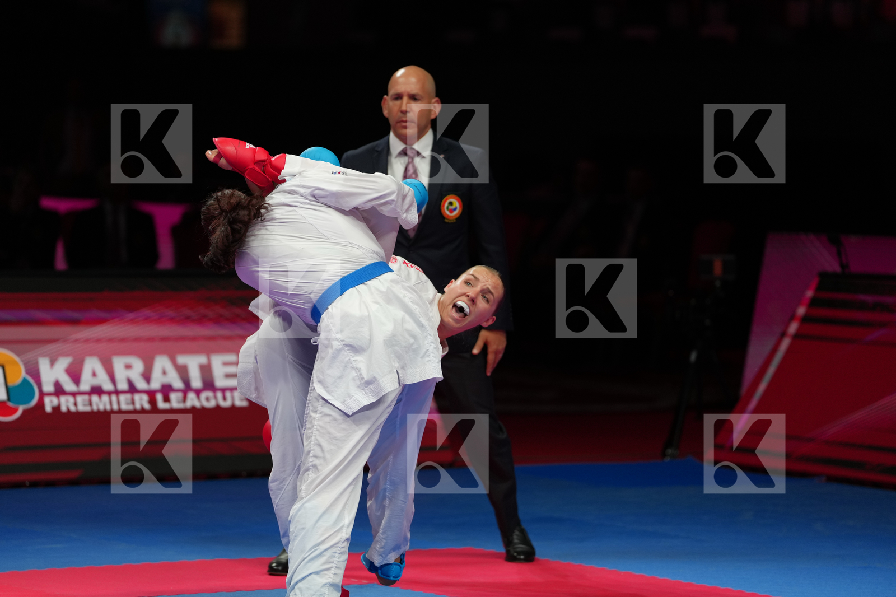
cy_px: 298
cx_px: 448
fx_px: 4976
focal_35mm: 200
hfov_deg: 10.3
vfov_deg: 6.9
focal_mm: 200
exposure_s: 1/1000
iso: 800
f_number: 2.8
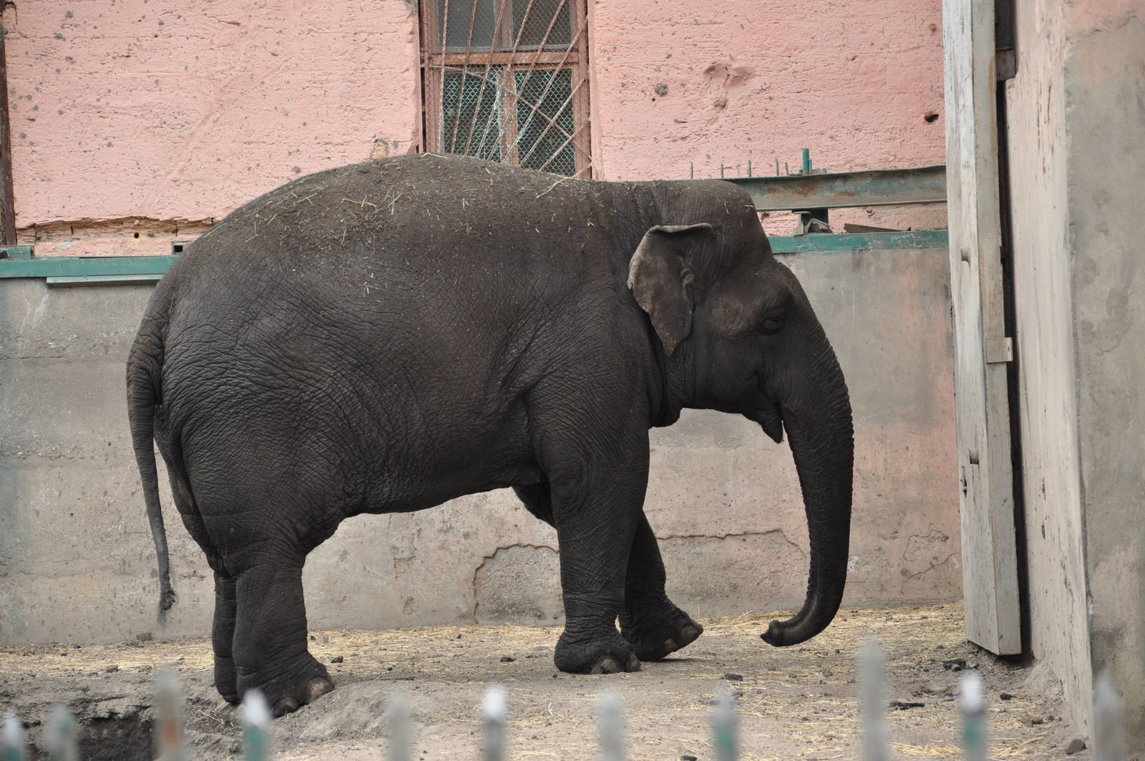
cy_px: 380
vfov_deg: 8.7
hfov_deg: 13.1
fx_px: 5004
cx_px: 572
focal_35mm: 158
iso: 400
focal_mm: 105
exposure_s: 1/125
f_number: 5.6
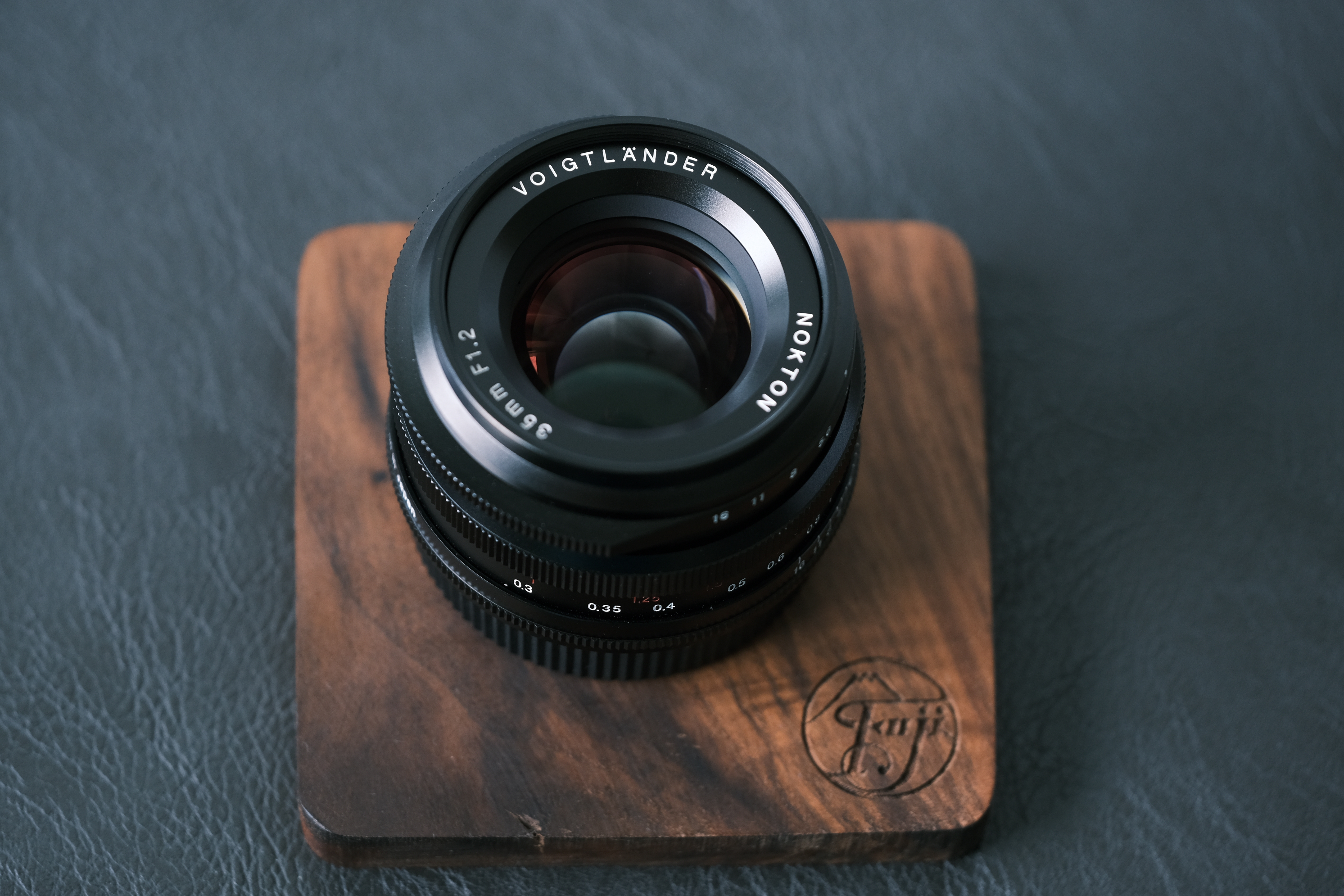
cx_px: 614
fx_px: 4928
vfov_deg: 10.4
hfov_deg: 15.5
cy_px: 408
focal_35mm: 132
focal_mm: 80
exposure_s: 1/60
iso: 500
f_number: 4
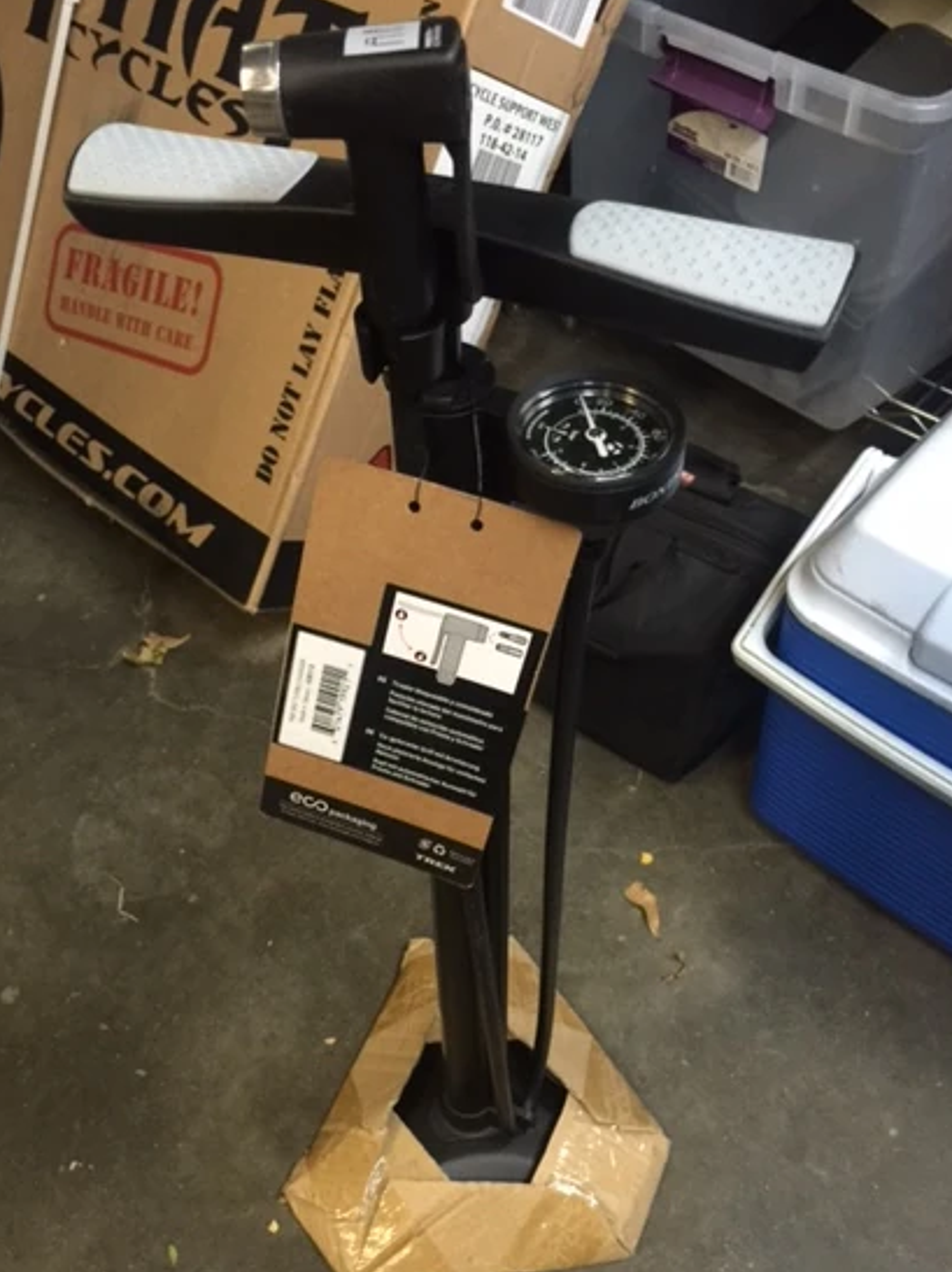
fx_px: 1248
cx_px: 424
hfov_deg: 41.7
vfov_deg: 54.0
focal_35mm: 34
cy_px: 622
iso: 125
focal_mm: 4.15
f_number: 2.2
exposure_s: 1/10
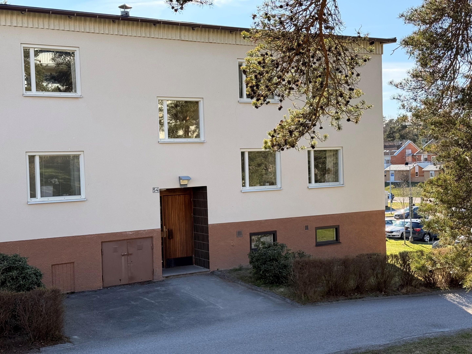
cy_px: 177
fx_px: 654
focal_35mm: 48
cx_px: 236
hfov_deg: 39.7
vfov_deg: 30.3
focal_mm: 6.76
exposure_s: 1/1149
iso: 64
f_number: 1.78
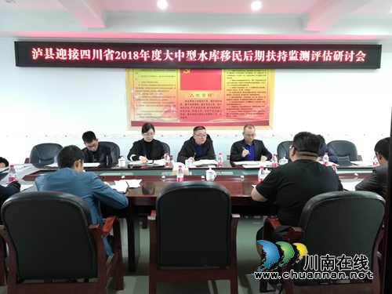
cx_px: 196
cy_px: 147
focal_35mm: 26
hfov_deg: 67.3
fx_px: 294
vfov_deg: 53.1
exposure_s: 1/25
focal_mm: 3.83
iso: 400
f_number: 2.2
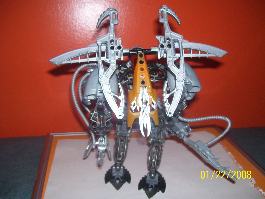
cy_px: 100
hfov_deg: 50.1
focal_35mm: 37
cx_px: 132
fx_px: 283
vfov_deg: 38.7
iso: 80
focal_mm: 6
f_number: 2.7
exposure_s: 1/60
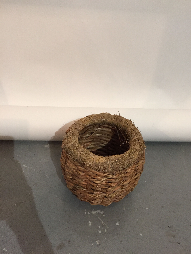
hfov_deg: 48.2
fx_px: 213
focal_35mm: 29
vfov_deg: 61.7
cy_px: 127
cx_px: 96
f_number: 2.2
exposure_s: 1/20
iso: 250
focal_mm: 4.15
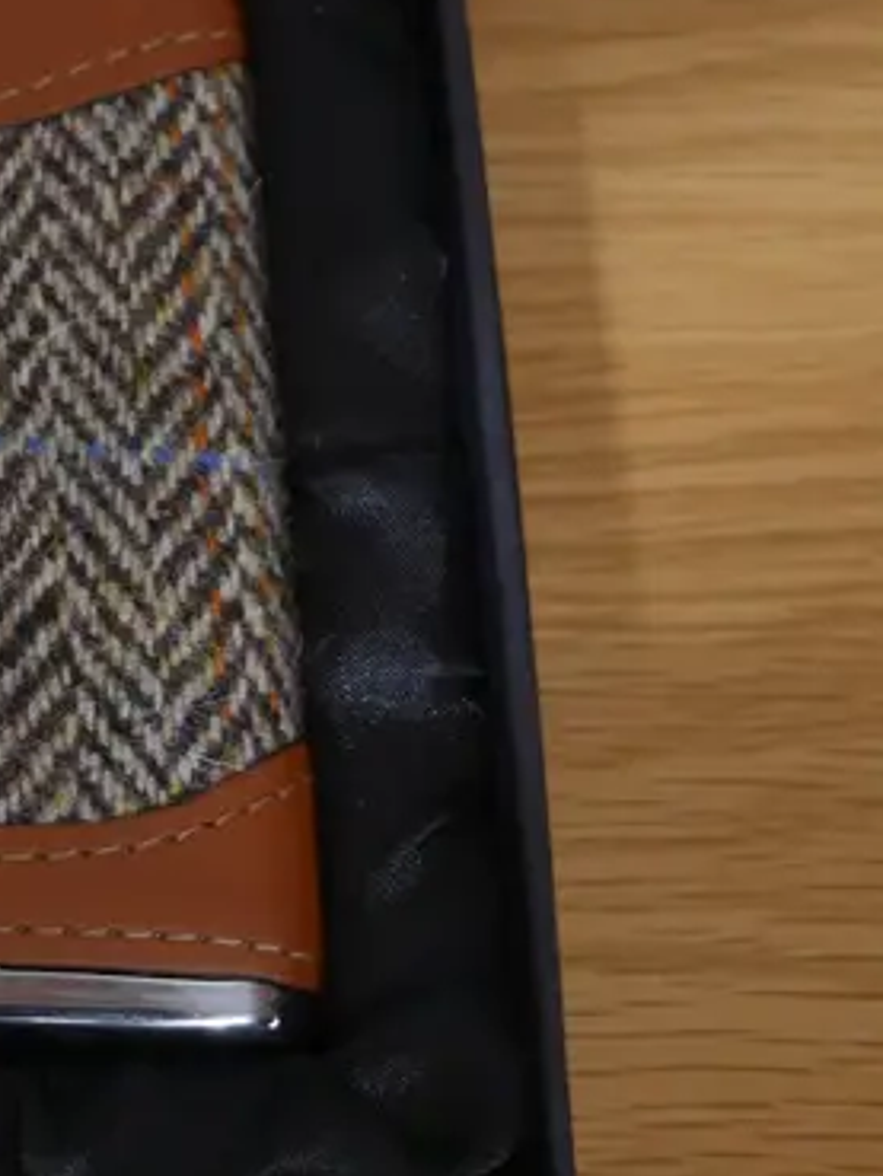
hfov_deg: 11.8
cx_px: -327
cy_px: 207
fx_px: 4147
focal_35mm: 122
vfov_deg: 16.0
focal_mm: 22
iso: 500
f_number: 4.7
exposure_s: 1/60
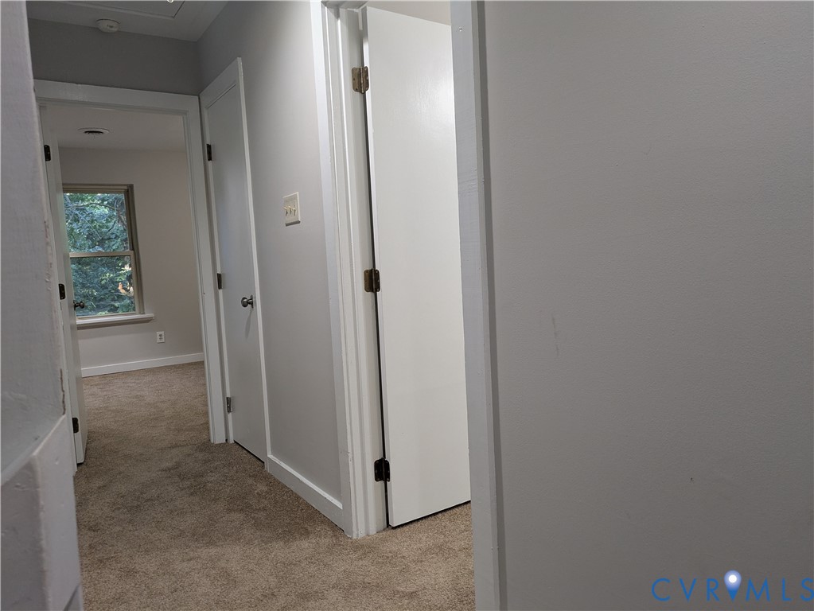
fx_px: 588
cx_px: 407
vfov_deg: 54.9
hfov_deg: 69.4
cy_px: 306
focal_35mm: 25
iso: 363
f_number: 1.89
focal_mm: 5.43
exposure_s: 1/60
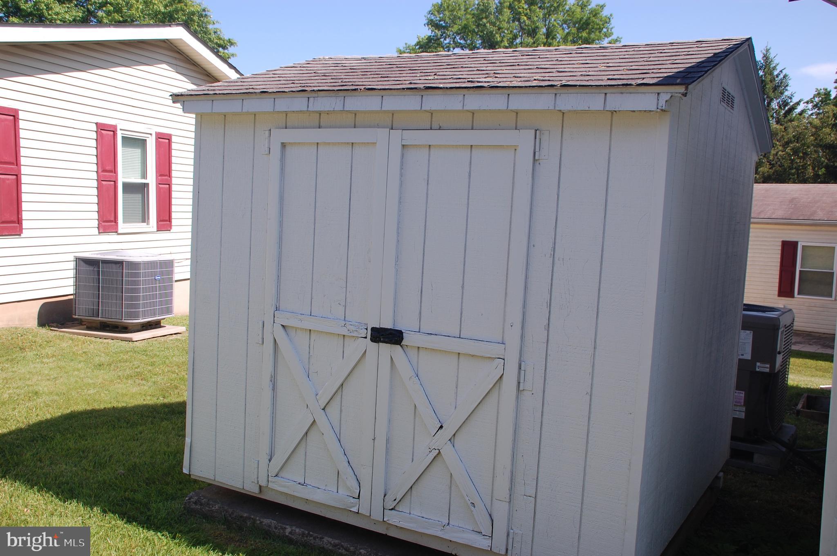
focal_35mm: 33
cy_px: 278
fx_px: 766
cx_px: 418
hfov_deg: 57.3
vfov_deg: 39.9
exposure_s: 1/250
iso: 200
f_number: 8
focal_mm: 22
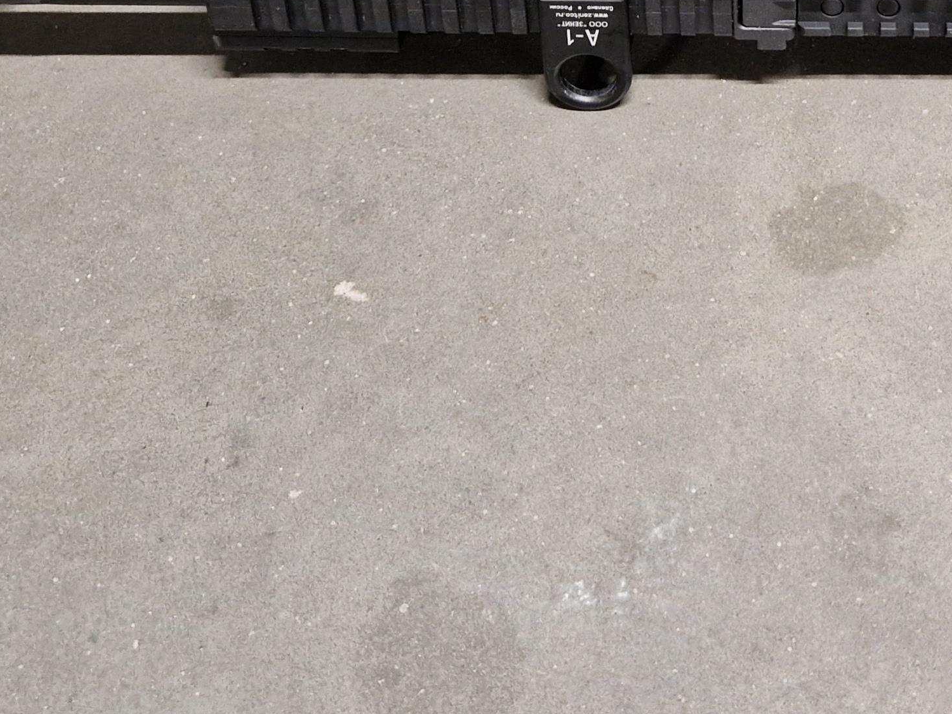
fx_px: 1733
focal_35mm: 63
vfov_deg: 21.6
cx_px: 844
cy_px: -143
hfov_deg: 29.5
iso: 640
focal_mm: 5.4
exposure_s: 1/50
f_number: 1.8
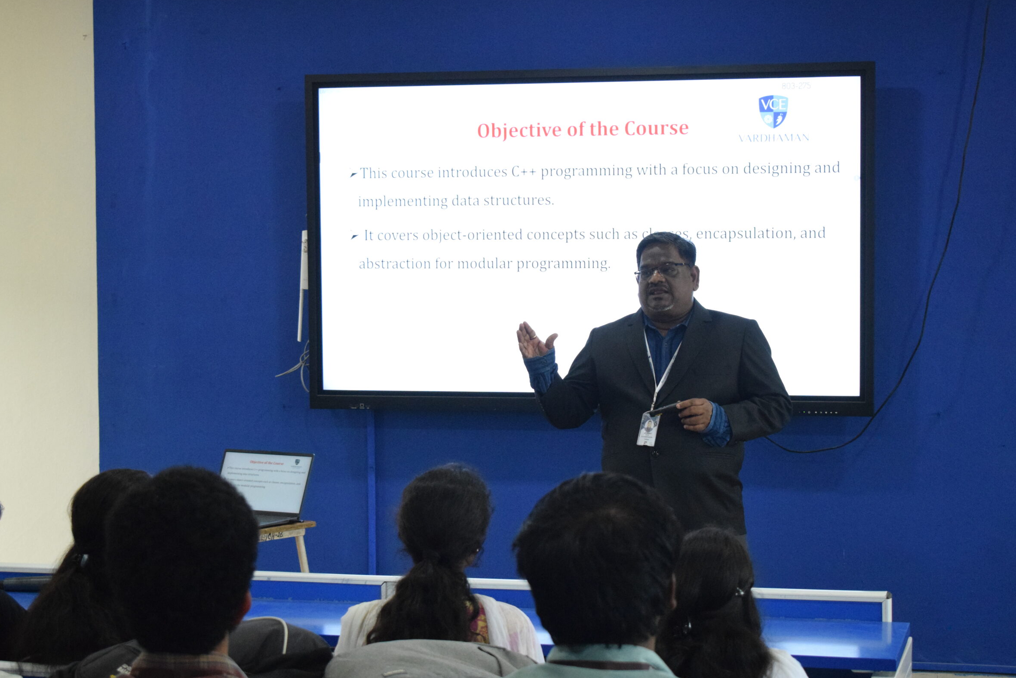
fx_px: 2201
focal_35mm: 78
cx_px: 516
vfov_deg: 17.5
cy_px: 355
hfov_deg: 26.0
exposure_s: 1/125
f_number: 5.6
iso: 4000
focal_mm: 48
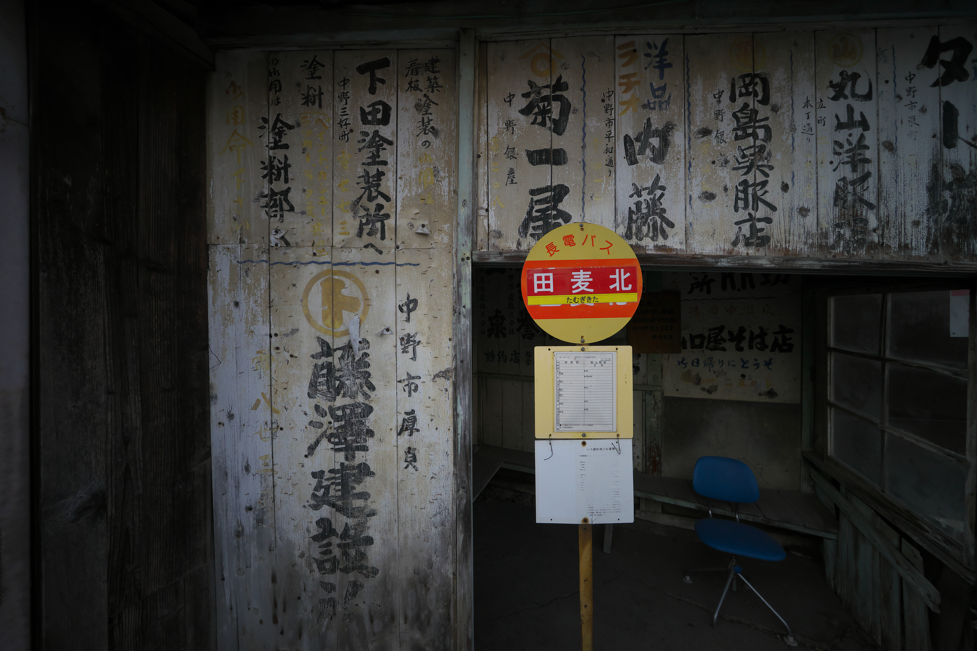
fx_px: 326
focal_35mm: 12
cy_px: 326
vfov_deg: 90.0
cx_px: 488
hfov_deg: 112.6
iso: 800
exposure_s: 1/320
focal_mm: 12
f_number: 8
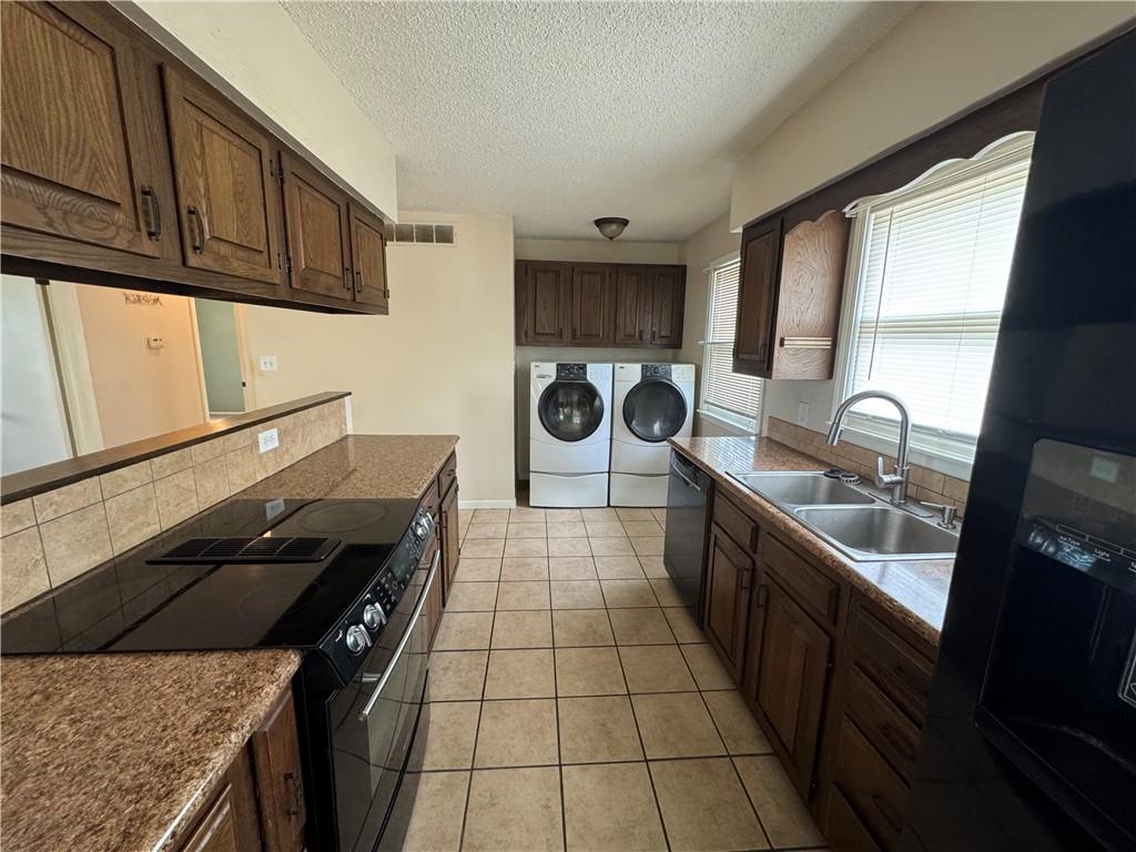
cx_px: 568
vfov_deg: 85.7
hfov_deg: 102.1
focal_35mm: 14
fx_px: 459
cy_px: 426
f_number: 2.2
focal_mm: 2.22
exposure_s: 1/60
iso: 250
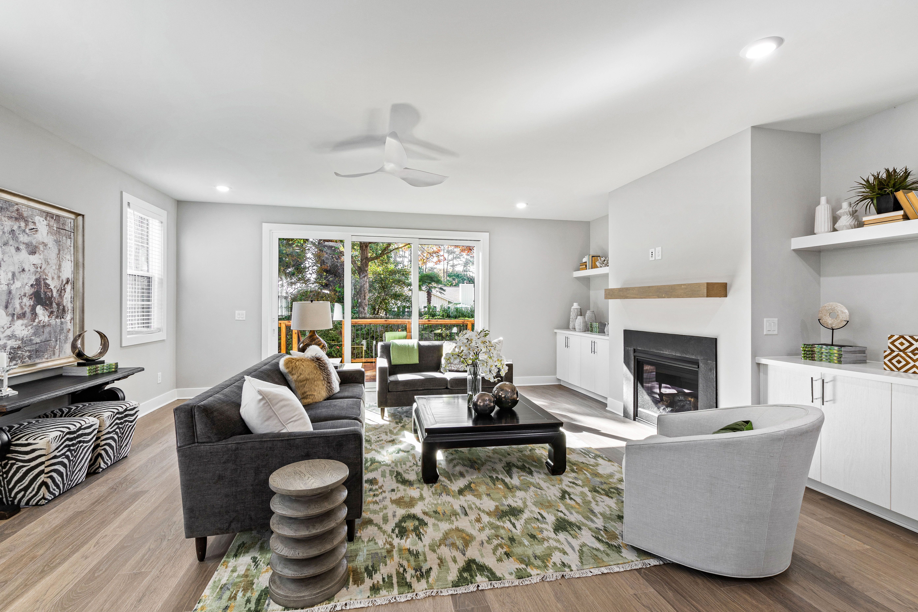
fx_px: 382
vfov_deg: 77.3
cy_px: 306
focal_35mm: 15
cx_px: 459
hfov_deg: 100.4
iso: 100
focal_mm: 10
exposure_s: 1/5
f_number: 8
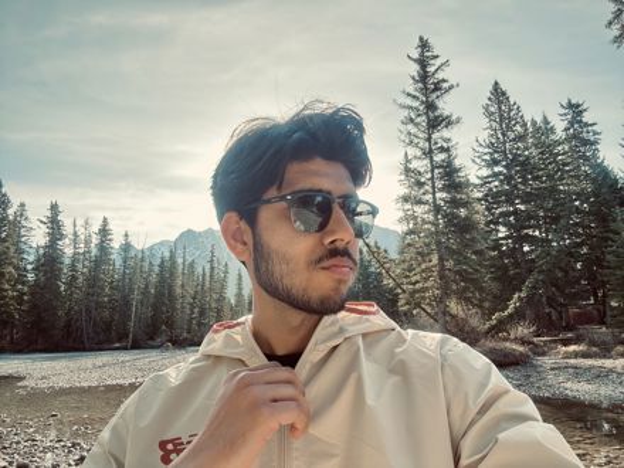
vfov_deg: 58.9
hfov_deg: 73.9
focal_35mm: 23
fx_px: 415
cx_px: 312
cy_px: 234
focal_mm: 2.69
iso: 25
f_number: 1.9
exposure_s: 1/458
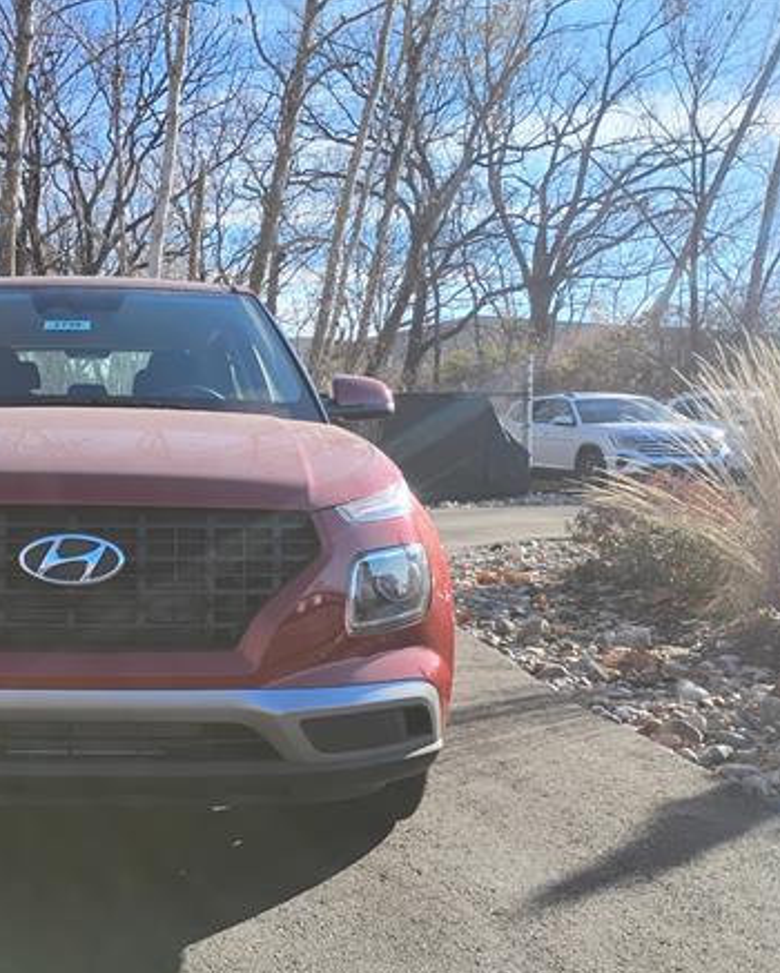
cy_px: 528
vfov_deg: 45.7
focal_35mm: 40
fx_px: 1153
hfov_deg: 35.7
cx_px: 118
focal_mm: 4.26
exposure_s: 1/400
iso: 100
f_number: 1.8
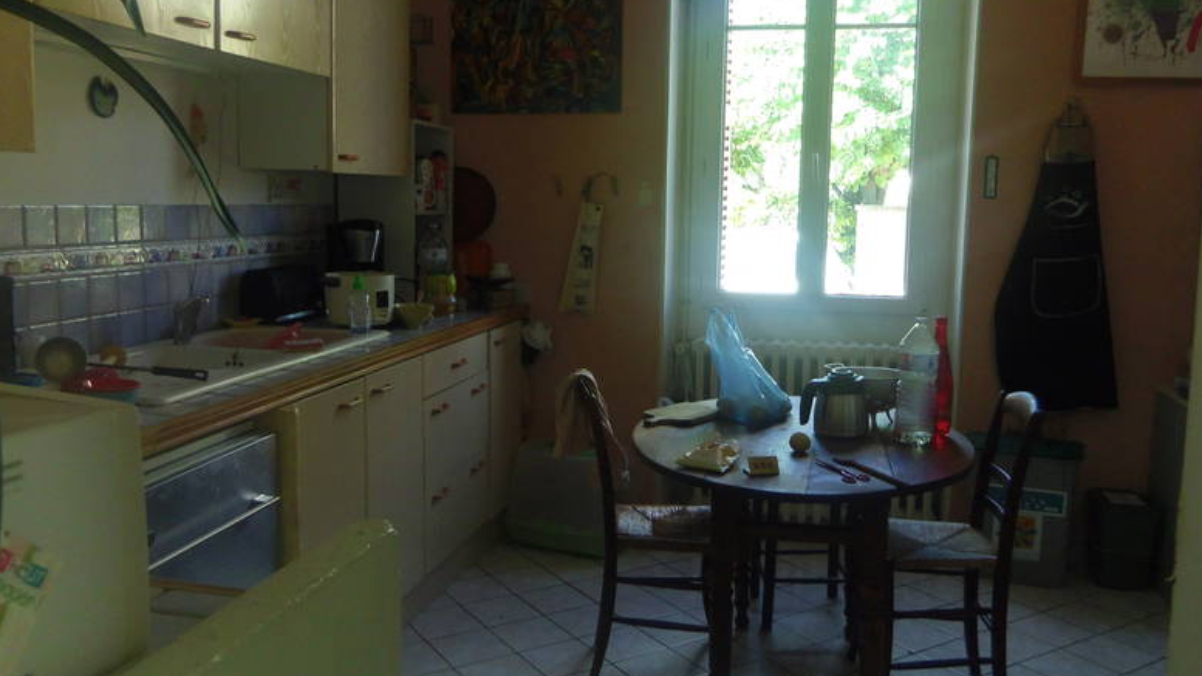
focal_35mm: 31
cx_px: 597
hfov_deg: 62.6
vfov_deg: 37.8
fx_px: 988
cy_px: 339
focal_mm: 5
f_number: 3.9
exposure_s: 1/40
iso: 200
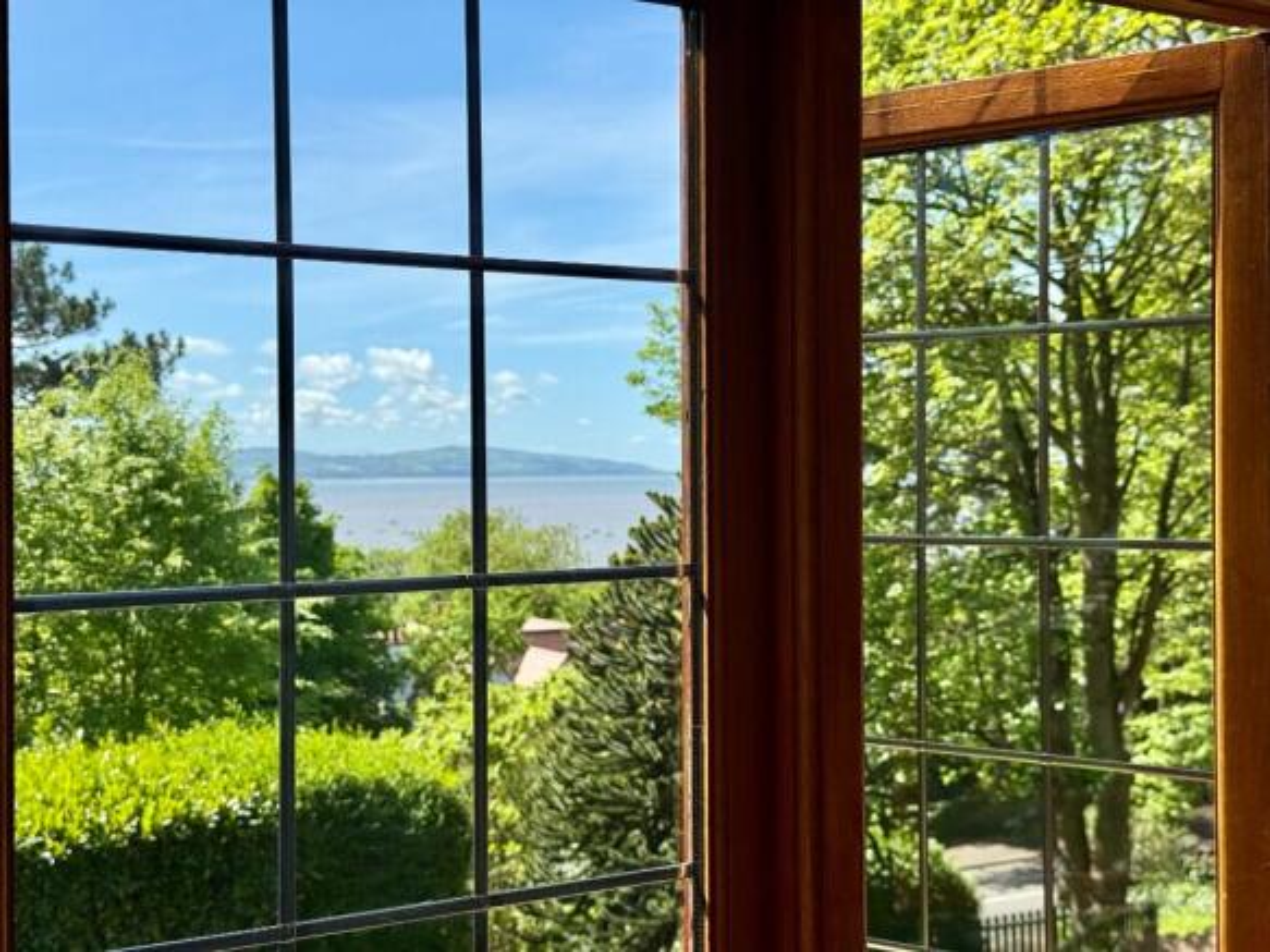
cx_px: 635
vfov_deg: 30.3
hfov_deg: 39.7
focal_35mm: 48
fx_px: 1761
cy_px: 476
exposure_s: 1/4049
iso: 64
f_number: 1.78
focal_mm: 6.76
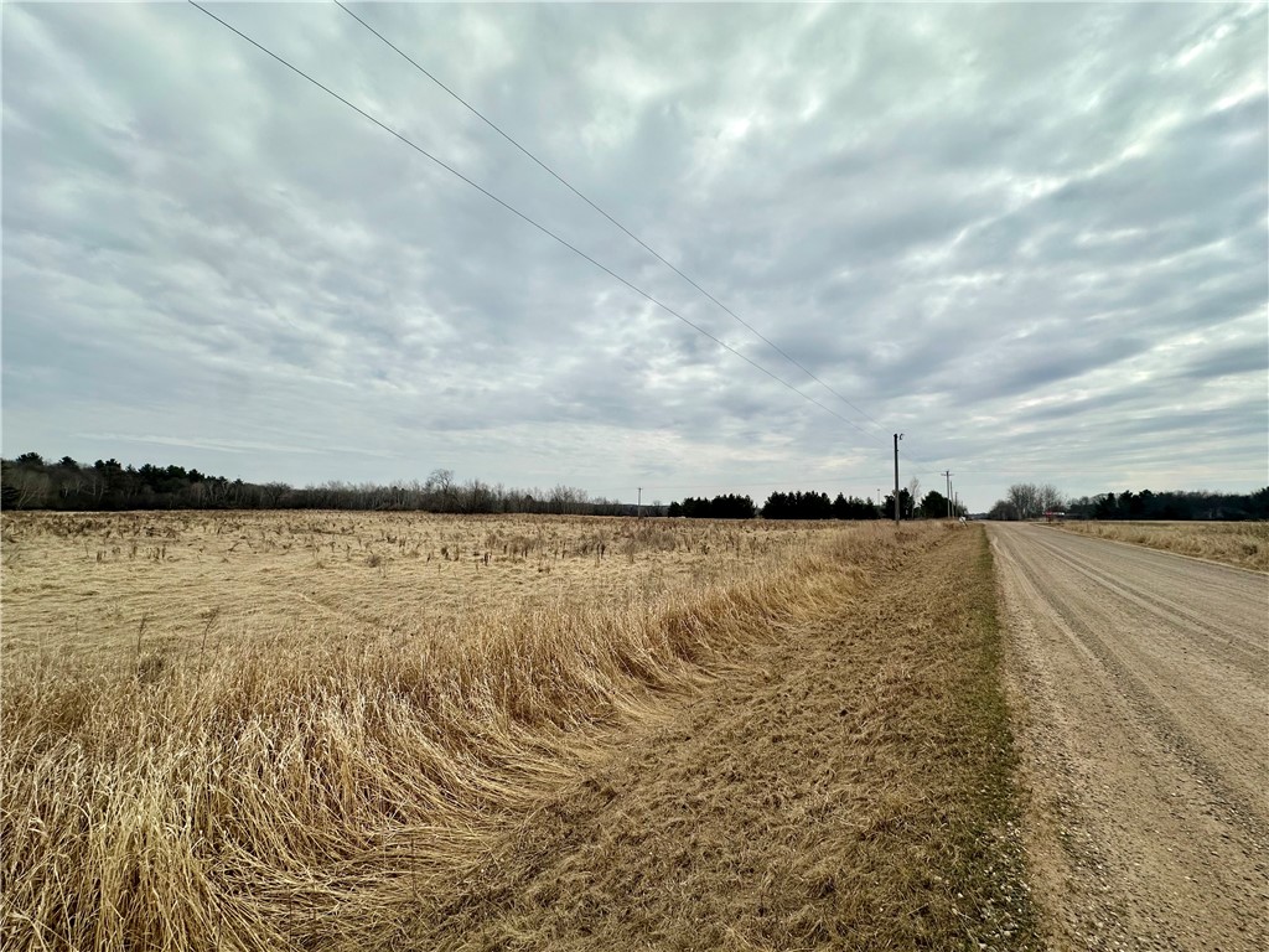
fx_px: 513
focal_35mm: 14
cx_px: 634
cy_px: 476
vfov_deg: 85.7
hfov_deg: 102.1
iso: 50
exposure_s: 1/3610
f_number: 2.2
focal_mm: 2.22
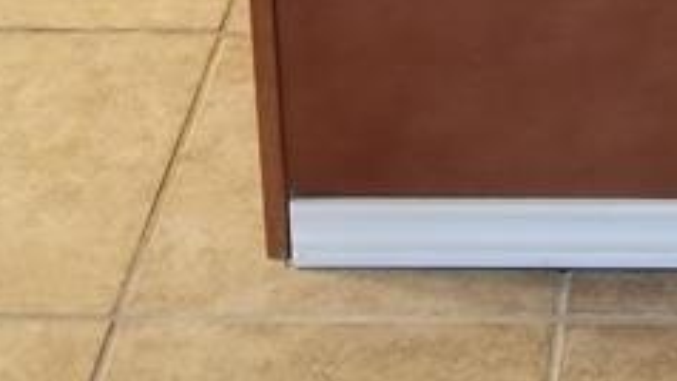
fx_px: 2191
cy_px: -617
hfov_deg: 16.0
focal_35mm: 122
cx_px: 1027
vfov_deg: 8.8
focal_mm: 4.25
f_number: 1.7
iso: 250
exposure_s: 1/24
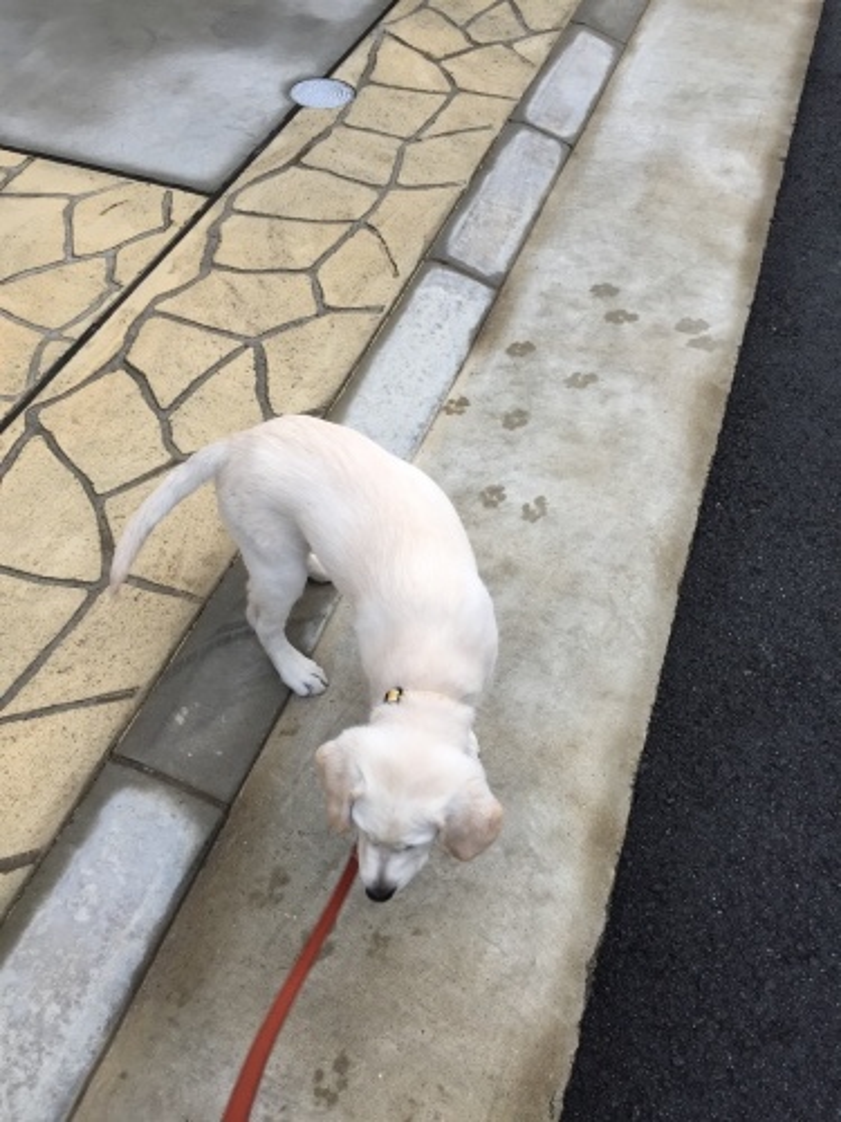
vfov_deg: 61.7
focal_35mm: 29
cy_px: 561
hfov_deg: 48.2
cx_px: 420
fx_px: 939
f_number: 2.2
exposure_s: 1/120
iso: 50
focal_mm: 4.15
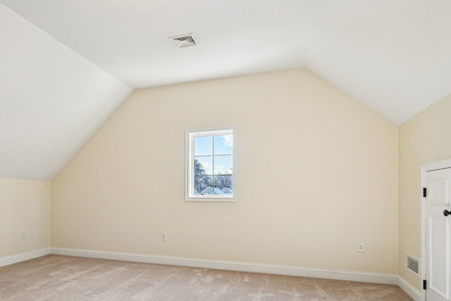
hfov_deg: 72.8
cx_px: 176
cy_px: 194
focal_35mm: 24
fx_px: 301
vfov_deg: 52.4
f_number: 8
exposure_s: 1/100
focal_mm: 16
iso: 400
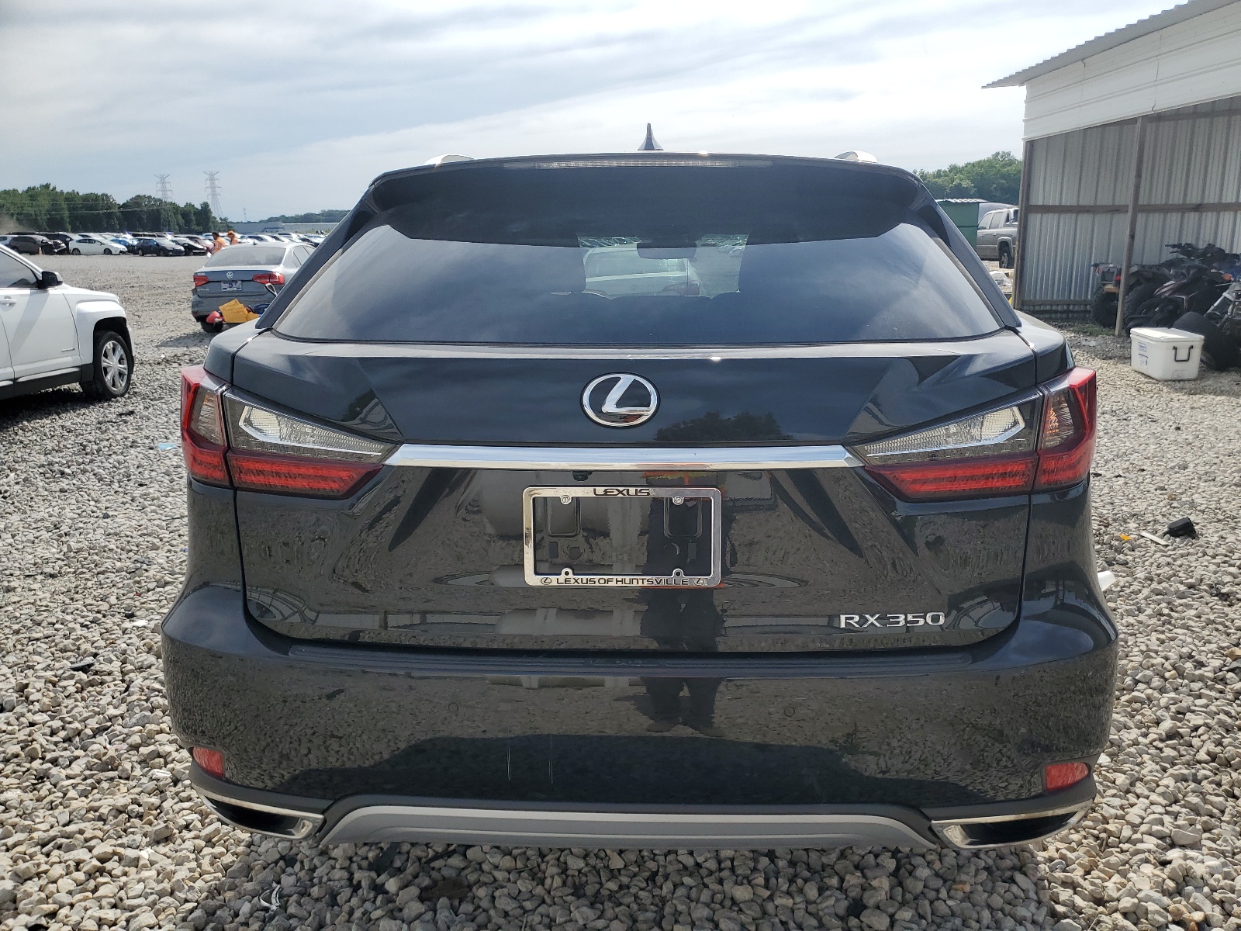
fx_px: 932
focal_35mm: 26
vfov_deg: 53.1
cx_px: 620
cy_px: 466
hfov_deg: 67.3
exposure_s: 1/3333
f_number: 1.5
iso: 50
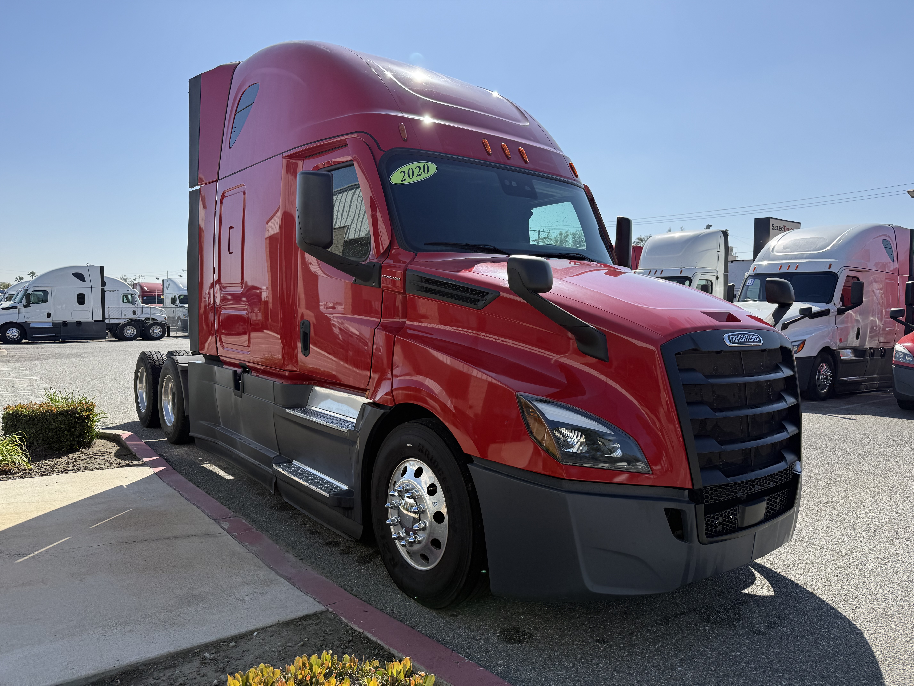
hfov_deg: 71.6
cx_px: 457
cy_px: 343
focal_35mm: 24
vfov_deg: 56.8
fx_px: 634
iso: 80
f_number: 1.78
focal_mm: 6.76
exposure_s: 1/4975
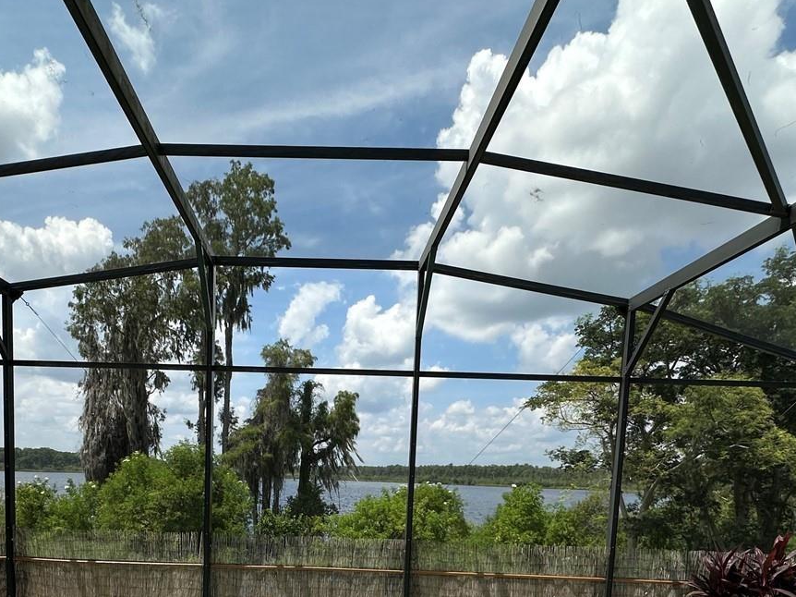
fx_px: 598
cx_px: 316
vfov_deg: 47.8
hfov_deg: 66.6
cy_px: 534
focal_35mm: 26
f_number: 2.2
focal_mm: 2.22
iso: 50
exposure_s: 1/1689
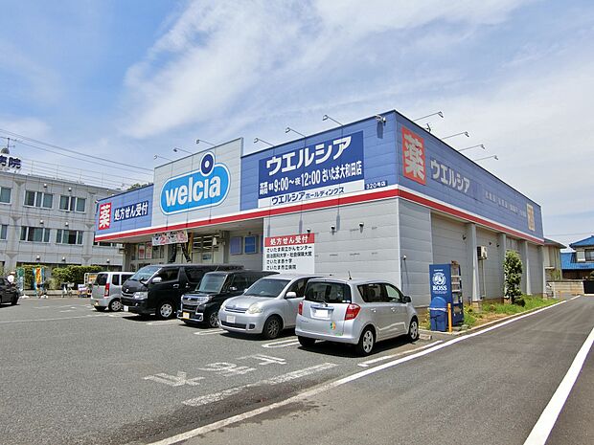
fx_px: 412
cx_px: 297
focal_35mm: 24
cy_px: 222
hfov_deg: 71.6
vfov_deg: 56.8
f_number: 3
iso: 80
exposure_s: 1/1600
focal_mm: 5.13
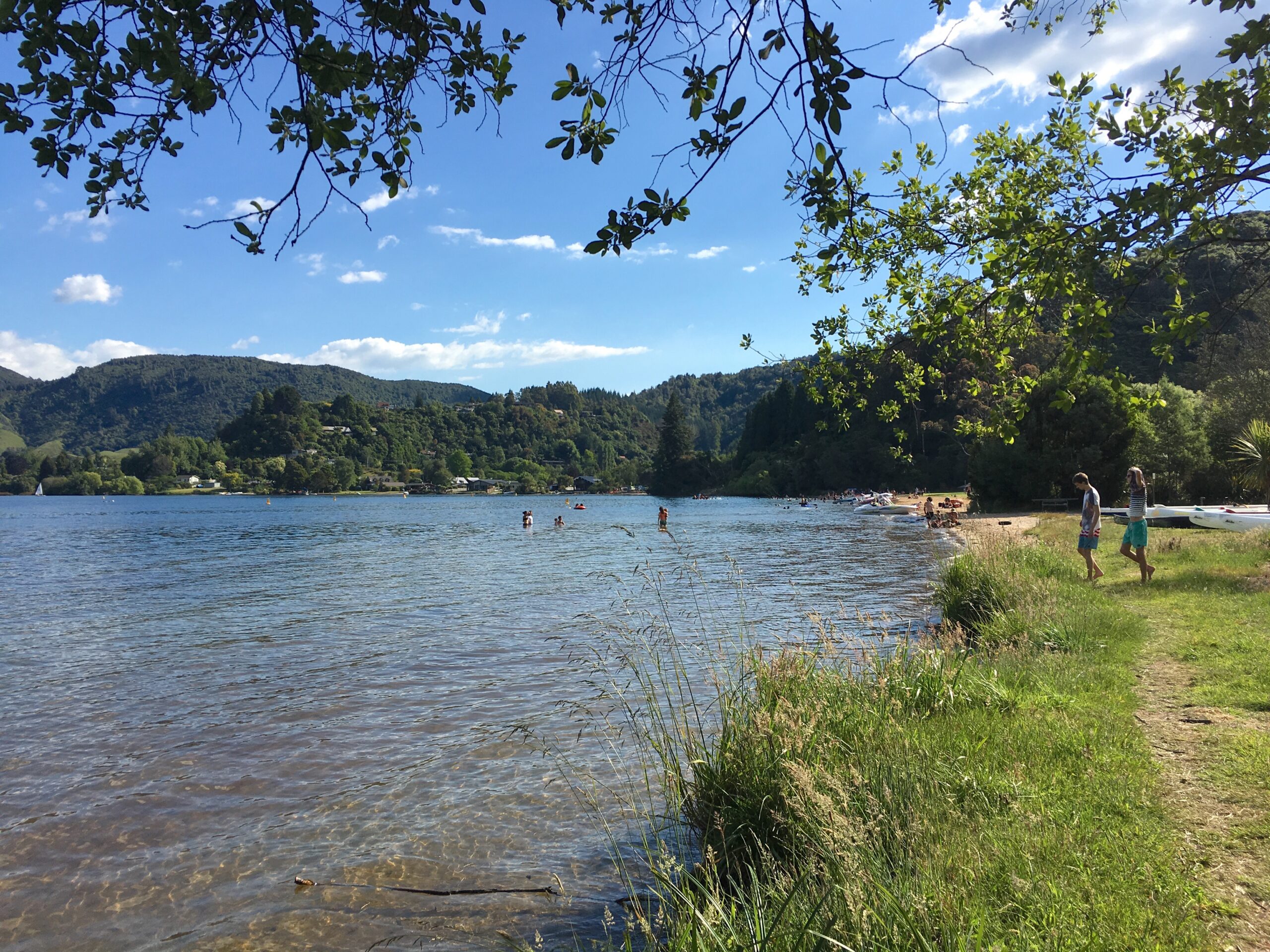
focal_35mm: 29
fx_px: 1064
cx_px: 635
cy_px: 476
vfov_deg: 48.2
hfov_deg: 61.7
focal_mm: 4.15
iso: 25
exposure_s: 1/1876
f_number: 2.2
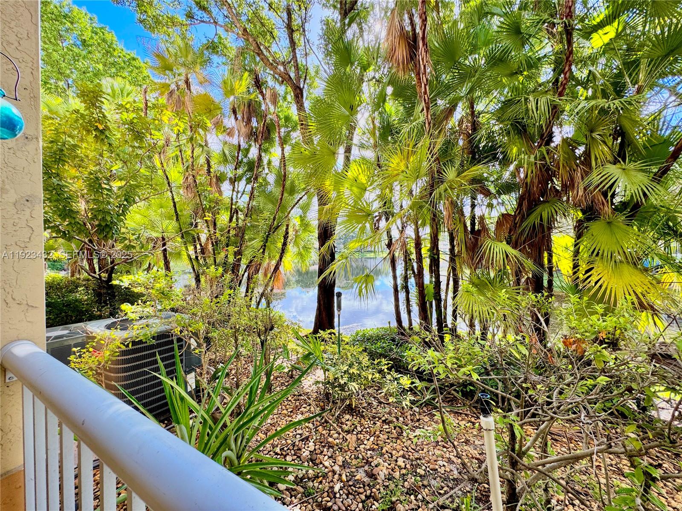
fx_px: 276
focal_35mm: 14
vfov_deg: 85.7
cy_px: 256
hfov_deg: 102.1
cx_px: 341
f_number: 2.2
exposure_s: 1/267
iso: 40
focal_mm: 2.22
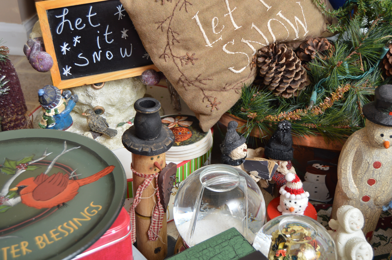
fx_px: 490
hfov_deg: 43.6
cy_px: 130
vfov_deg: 29.8
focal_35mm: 45
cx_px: 196
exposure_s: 1/160
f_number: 4.2
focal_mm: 30
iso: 200
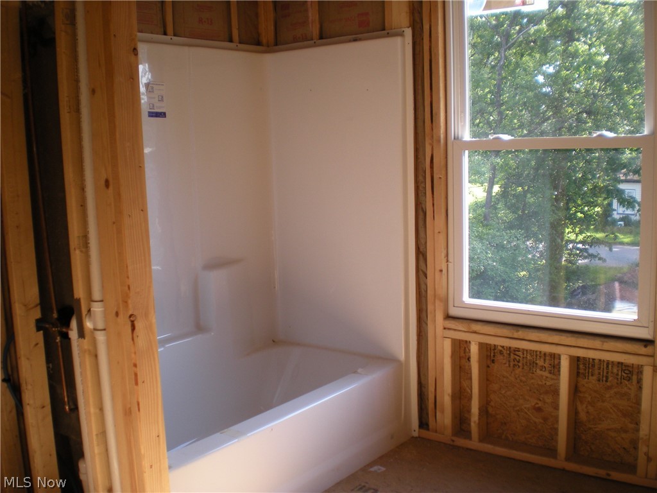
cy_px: 246
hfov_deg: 49.0
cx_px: 328
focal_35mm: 38
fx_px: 721
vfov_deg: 37.7
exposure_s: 1/64.2
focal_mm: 6.3
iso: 82
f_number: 3.1
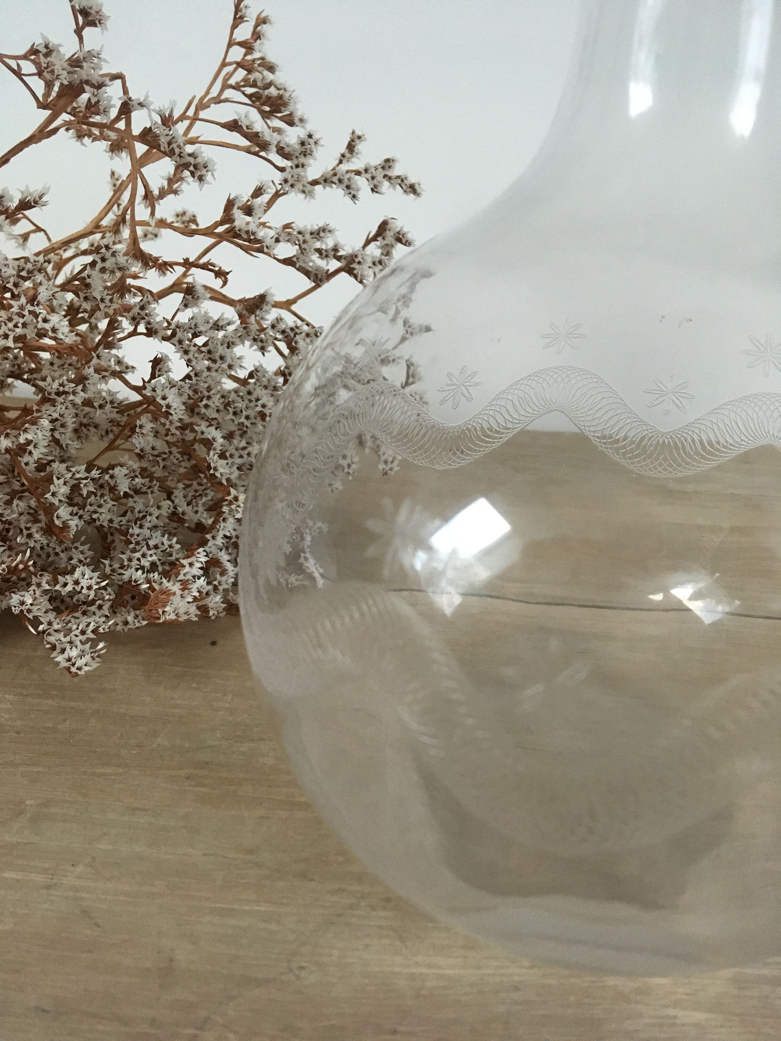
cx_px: 390
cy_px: 520
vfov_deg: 61.7
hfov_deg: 48.2
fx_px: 872
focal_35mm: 29
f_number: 2.2
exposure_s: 1/25
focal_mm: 4.15
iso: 200
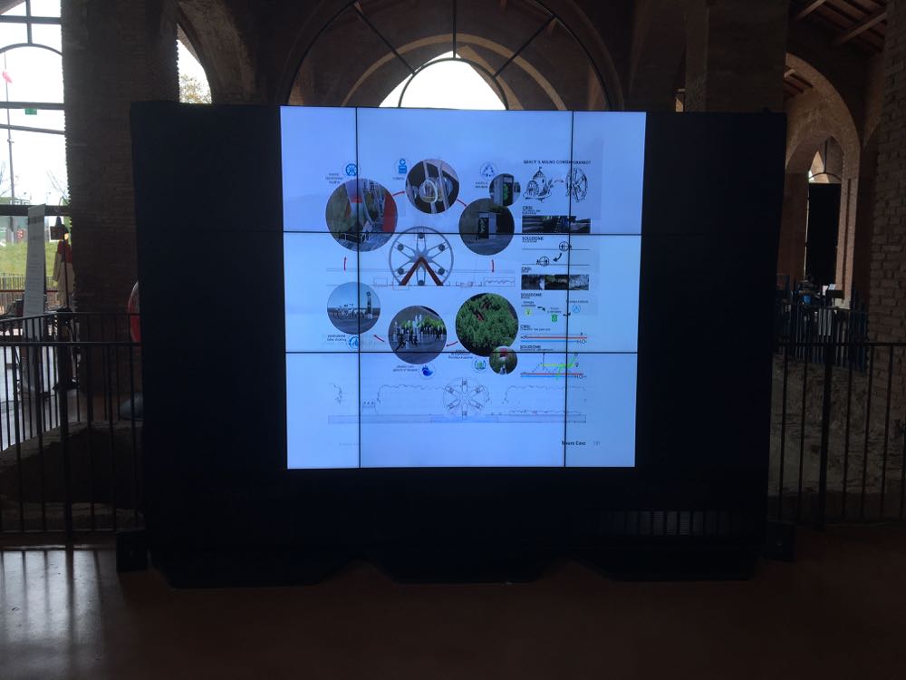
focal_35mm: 29
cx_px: 453
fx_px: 759
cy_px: 340
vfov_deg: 48.2
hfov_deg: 61.7
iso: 32
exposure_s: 1/100
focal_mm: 4.15
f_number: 2.2
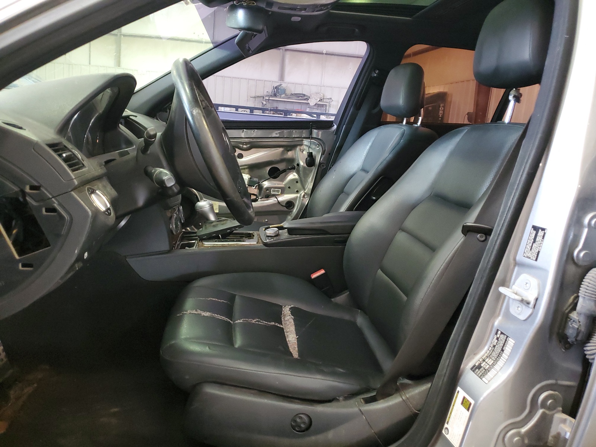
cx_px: 298
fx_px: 448
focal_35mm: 26
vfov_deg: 53.1
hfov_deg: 67.3
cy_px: 224
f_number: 1.5
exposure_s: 1/30
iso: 310
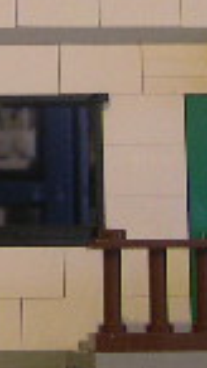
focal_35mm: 181
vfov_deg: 11.7
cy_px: -71
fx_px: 1768
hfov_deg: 6.4
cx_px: -247
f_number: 2.8
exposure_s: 1/4.2
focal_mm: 8
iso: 178
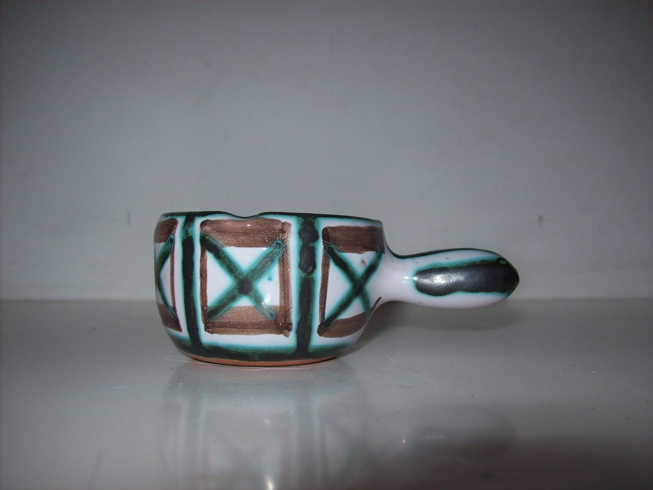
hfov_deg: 51.4
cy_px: 245
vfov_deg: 39.6
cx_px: 326
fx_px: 679
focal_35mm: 36
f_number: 2.7
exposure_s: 1/64
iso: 80
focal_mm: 6
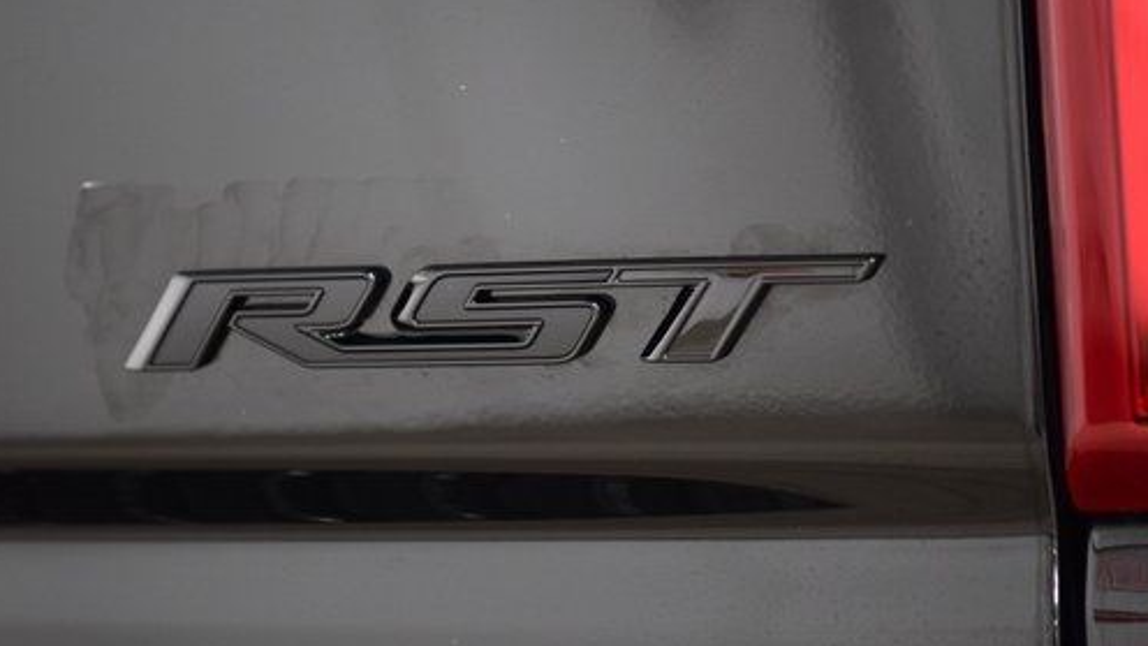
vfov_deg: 8.5
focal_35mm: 142
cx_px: 542
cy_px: 223
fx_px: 4323
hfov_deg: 15.1
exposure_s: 1/30
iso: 1600
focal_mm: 70
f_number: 3.2
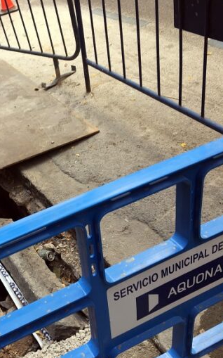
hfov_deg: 29.4
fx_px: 409
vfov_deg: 47.2
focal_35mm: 42
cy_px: 179
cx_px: 28
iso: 25
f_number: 2.2
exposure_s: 1/50
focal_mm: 4.15
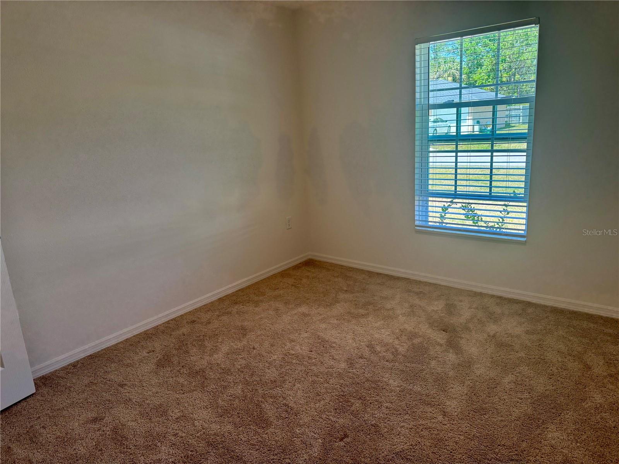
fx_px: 429
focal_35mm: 24
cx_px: 310
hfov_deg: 71.6
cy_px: 232
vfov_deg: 56.8
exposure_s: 1/151
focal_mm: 6.76
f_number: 1.78
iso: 100
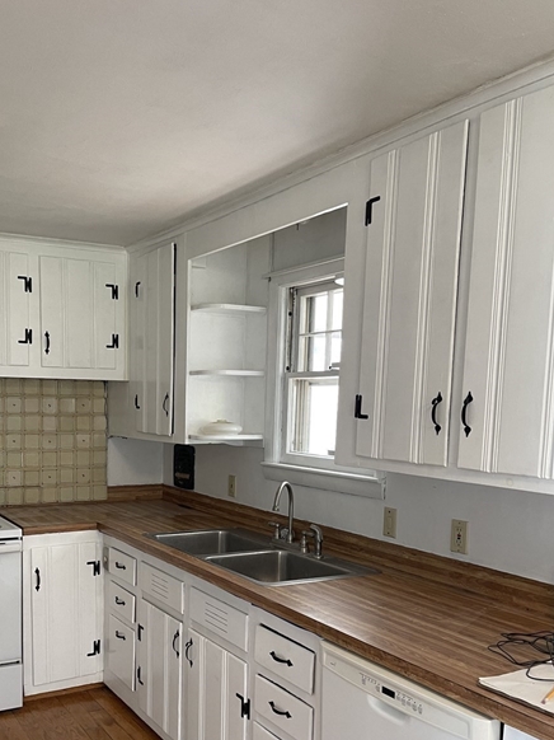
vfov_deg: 54.6
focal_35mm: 33
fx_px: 705
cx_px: 198
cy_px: 473
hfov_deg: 42.5
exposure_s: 1/60
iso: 125
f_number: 1.6
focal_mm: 5.1
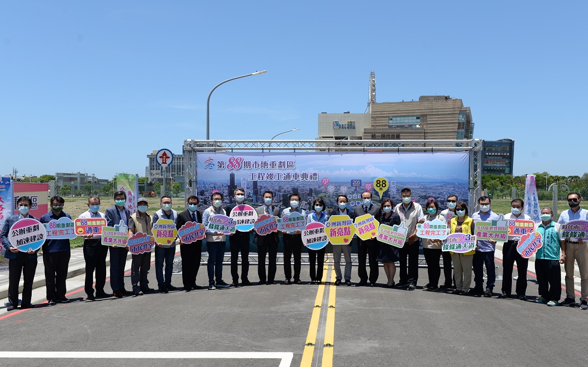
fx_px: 529
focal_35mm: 33
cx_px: 304
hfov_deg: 58.1
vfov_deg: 38.3
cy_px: 194
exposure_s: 1/400
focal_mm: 29
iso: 100
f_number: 7.1
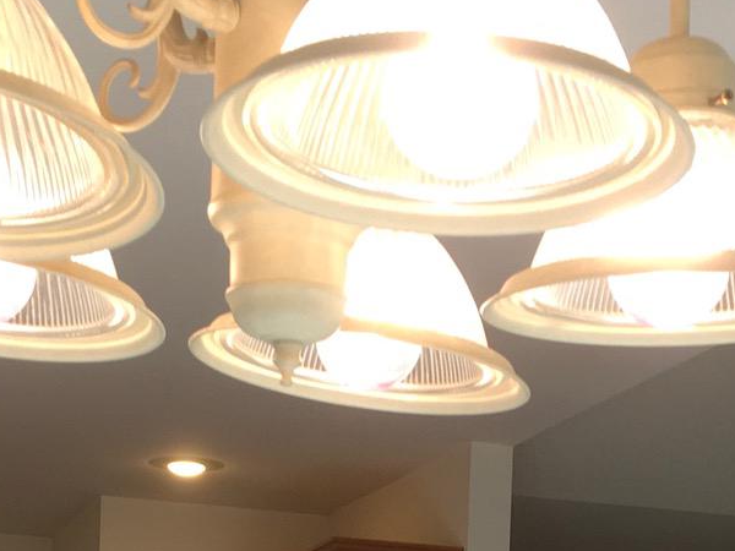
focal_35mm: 99
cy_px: 889
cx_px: 457
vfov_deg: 13.8
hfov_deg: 19.8
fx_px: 2102
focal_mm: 4.15
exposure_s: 1/60
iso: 25
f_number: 2.2
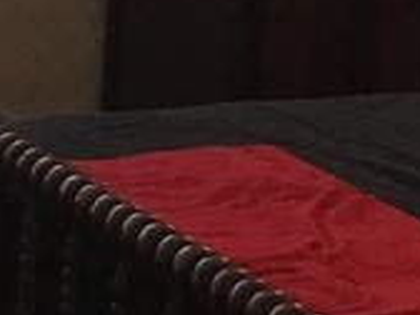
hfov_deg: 10.4
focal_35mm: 189
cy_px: -178
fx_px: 2293
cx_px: 75
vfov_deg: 7.7
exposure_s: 1/30
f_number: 2.4
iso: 50
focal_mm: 3.3
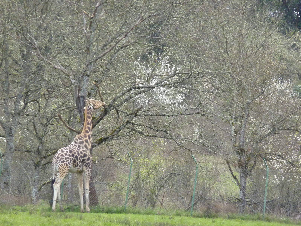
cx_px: 150
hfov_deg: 6.6
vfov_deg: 5.0
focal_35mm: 300
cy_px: 113
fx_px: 2609
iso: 400
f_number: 4.9
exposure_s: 1/400
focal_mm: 49.2
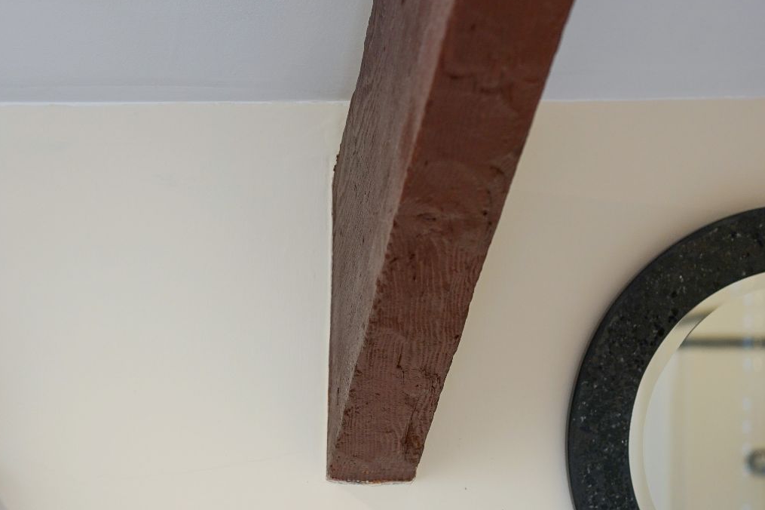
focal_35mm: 111
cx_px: 284
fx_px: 2358
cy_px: 398
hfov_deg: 18.4
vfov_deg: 12.3
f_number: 2.8
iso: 250
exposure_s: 1/40
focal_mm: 55
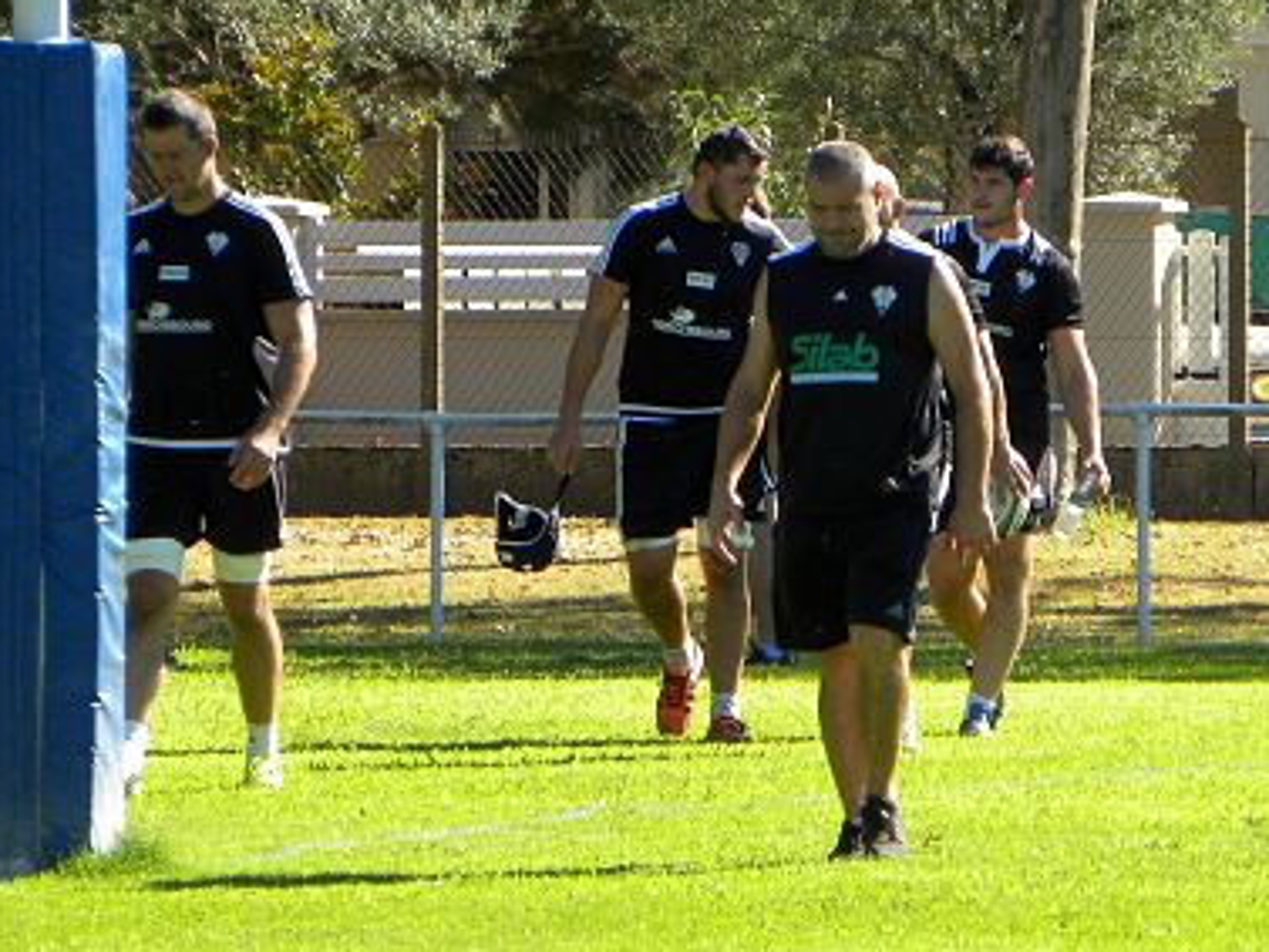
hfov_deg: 3.3
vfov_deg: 2.5
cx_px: 808
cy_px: 528
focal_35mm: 600
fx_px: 22003
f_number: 5
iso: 64
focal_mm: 67.2
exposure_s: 1/167
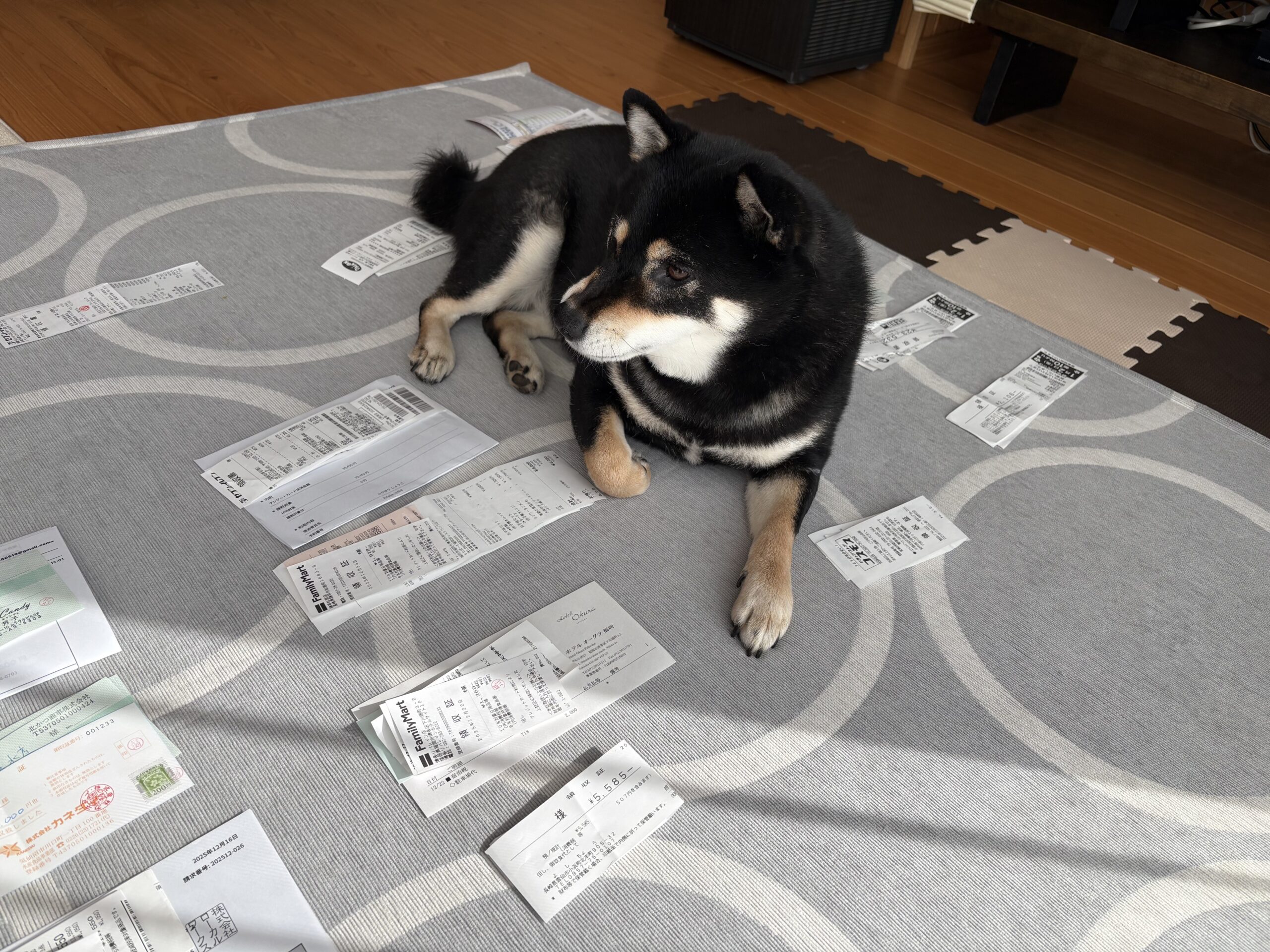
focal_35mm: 26
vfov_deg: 53.1
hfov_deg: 67.3
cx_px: 635
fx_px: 954
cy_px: 476
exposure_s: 1/373
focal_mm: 5.96
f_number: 1.6
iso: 50
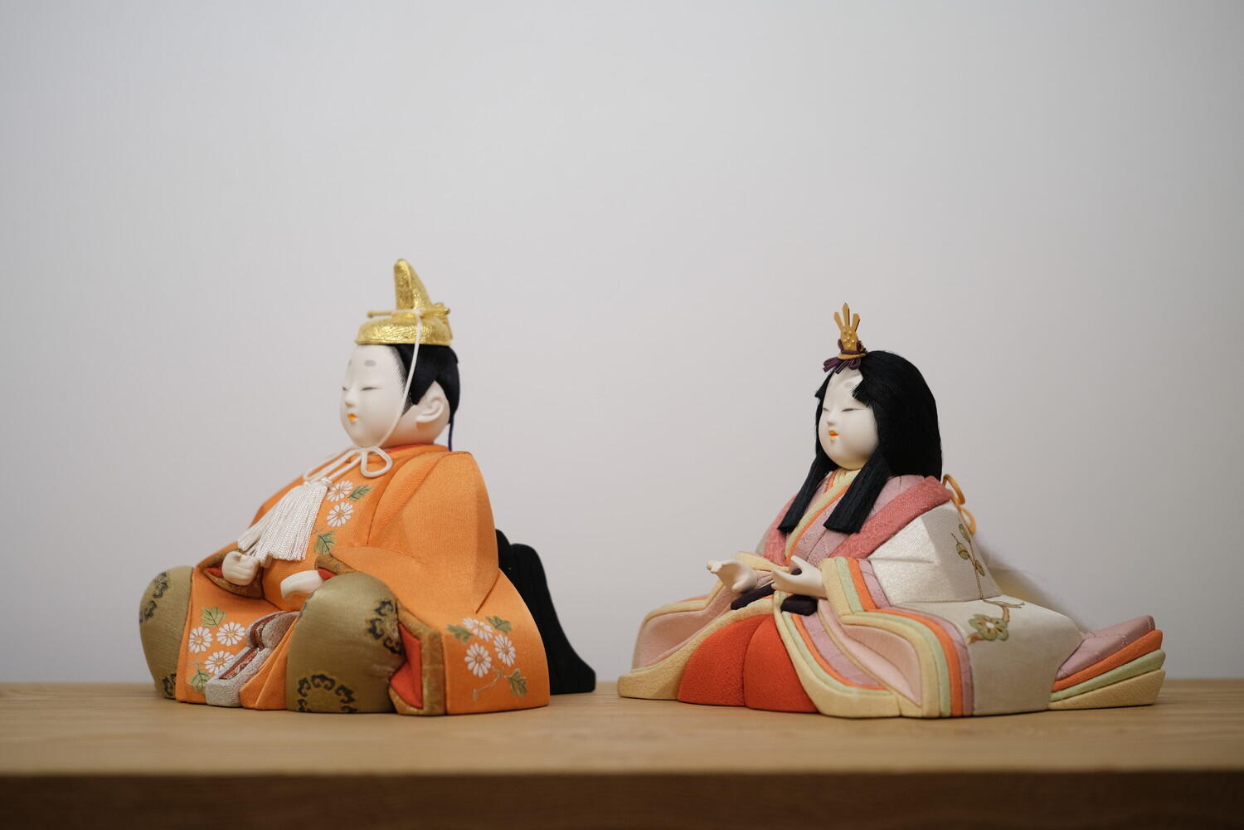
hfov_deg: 17.1
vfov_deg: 11.4
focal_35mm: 120
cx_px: 622
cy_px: 415
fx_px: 4146
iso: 200
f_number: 2.8
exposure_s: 1/45
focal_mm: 80
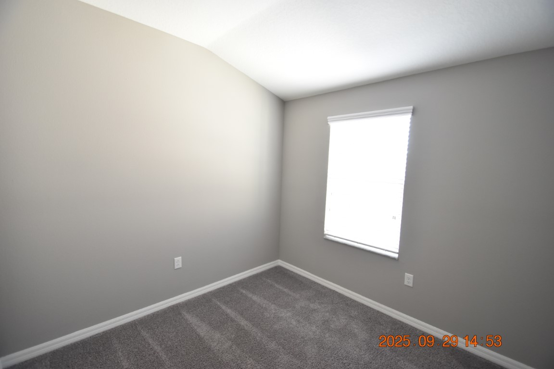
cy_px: 184
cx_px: 277
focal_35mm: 15
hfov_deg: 100.4
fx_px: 231
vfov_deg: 77.3
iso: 800
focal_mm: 10
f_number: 3.5
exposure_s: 1/30
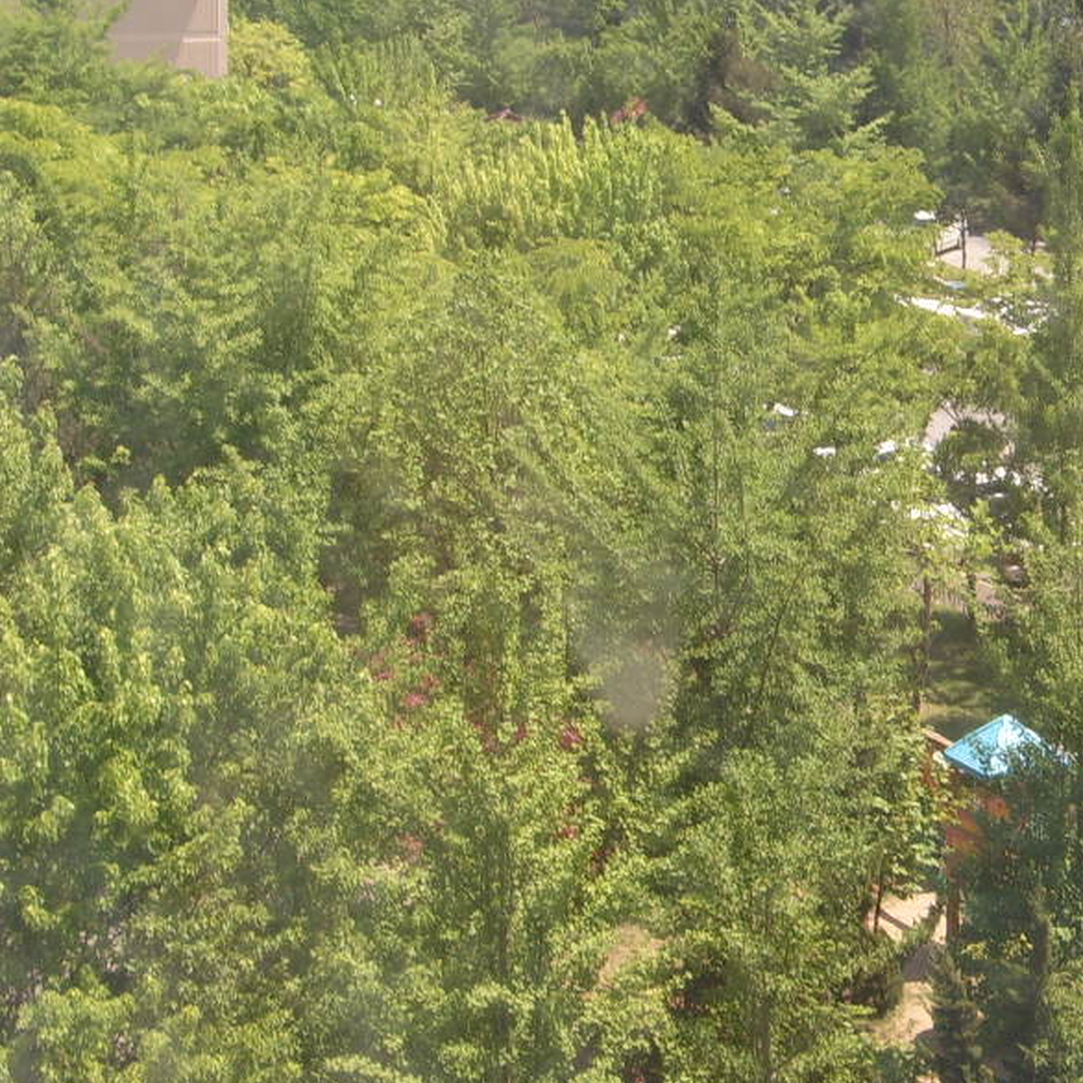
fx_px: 3610
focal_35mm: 102
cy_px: 383
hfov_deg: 16.9
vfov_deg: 17.0
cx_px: 858
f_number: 7.7
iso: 63
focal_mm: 11
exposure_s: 1/90
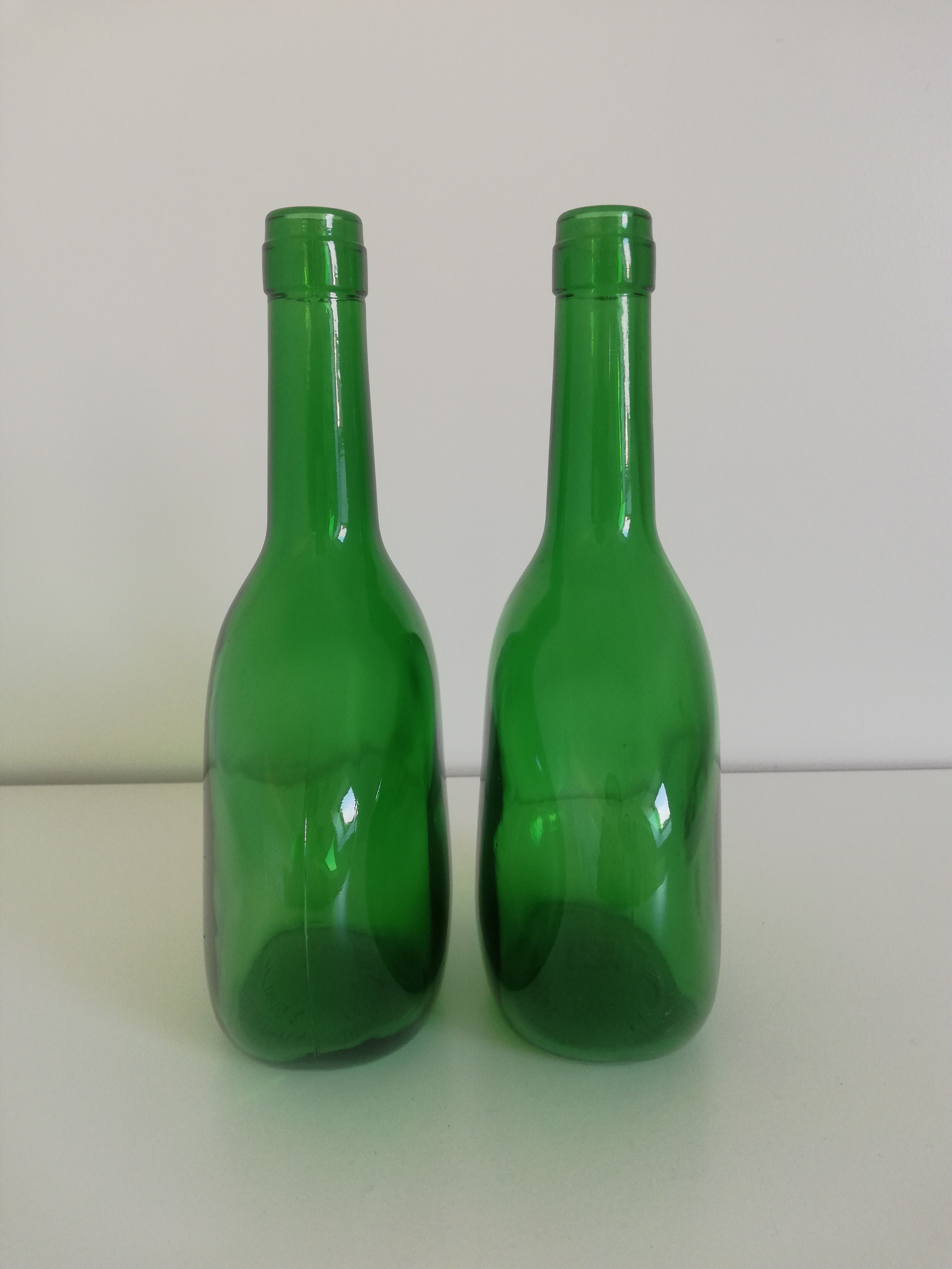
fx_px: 953
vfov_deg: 67.3
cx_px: 476
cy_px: 634
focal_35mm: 26
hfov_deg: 53.1
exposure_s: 1/50
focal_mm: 3.81
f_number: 2.2
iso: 100
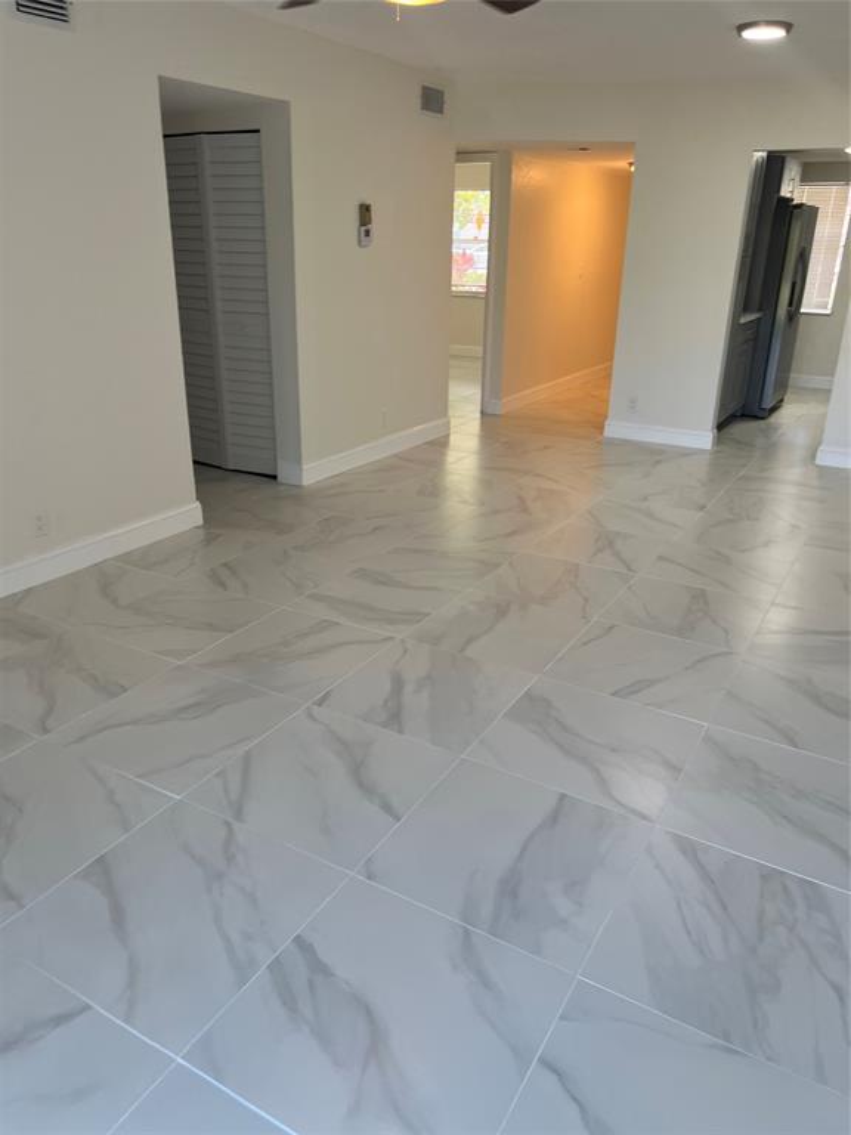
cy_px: 568
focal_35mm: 26
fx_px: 852
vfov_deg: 67.3
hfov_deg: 53.1
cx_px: 426
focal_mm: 5.7
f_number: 1.5
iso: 80
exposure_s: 1/120
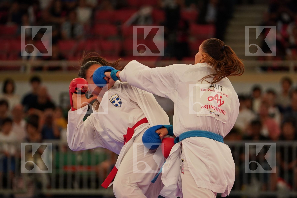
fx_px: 1963
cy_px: 99
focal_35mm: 238
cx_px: 148
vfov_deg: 5.8
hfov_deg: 8.7
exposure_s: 1/1000
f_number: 2.8
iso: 1250
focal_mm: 159
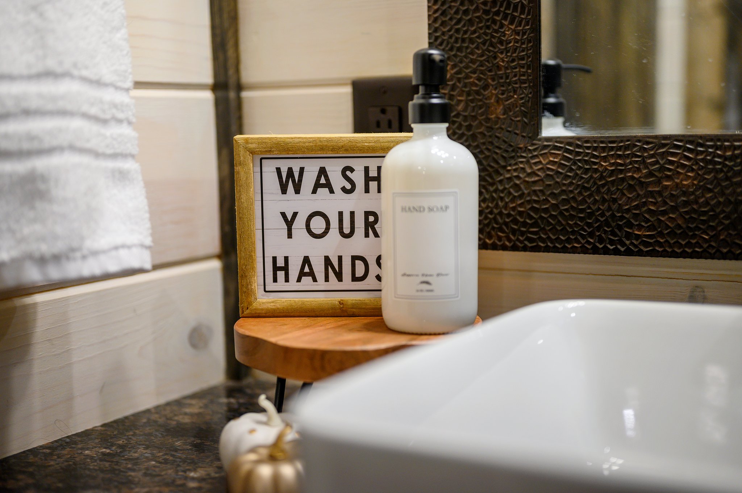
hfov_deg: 39.6
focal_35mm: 50
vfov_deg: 26.9
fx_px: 1030
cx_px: 371
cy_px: 246
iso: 200
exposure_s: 1/250
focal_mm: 50
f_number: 1.8
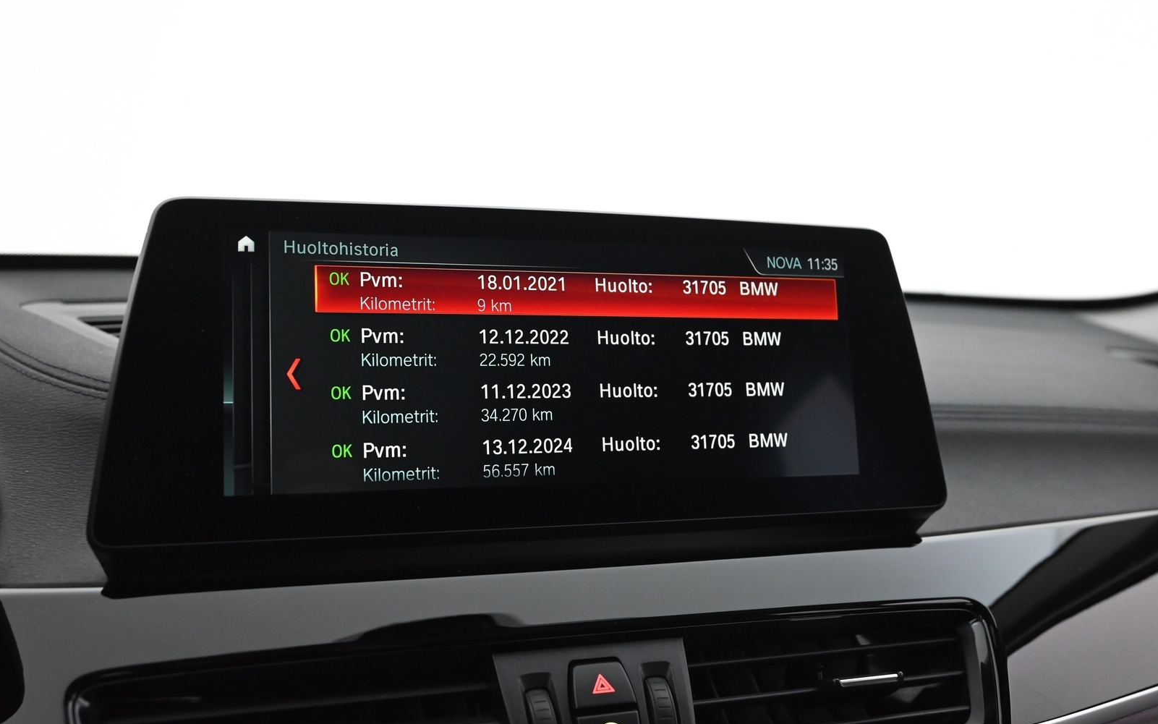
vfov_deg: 37.8
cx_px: 579
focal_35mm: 34
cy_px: 370
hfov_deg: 57.4
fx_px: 1058
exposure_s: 1/60
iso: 3600
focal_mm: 32.5
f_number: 4.8
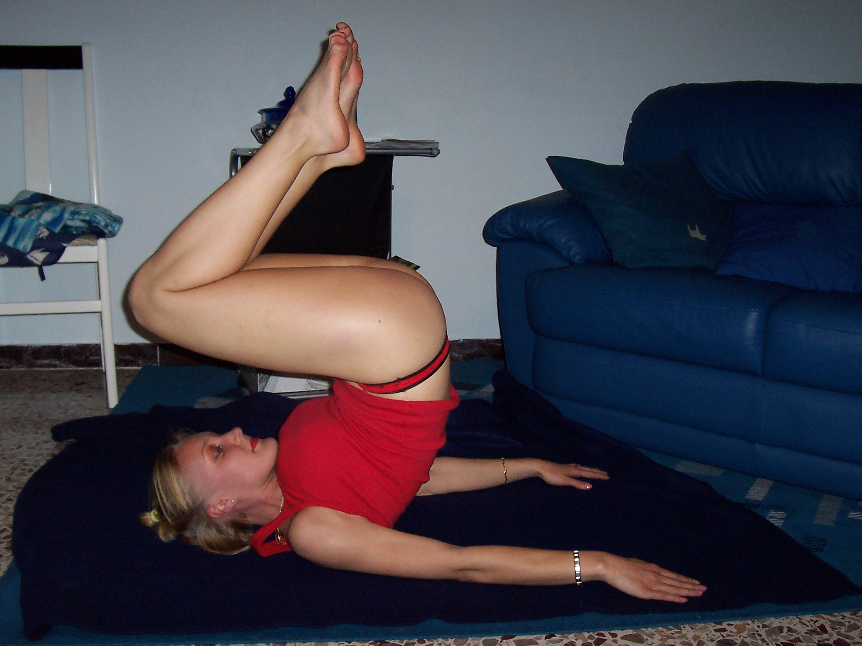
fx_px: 946
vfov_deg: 37.7
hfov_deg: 49.0
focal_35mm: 38
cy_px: 326
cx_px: 435
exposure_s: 1/60
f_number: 2.8
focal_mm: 5.6
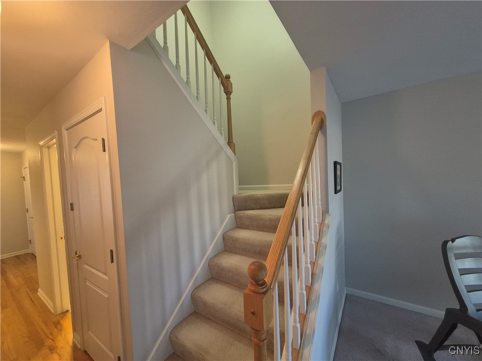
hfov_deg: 106.2
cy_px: 180
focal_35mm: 13
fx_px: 181
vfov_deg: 89.9
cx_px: 241
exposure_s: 1/60
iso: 400
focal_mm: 1.74
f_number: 2.2
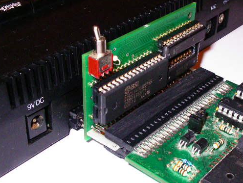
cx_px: 143
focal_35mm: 67
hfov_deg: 28.9
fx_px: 470
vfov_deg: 21.9
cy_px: 96
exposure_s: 1/50
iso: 400
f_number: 7.8
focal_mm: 10.9
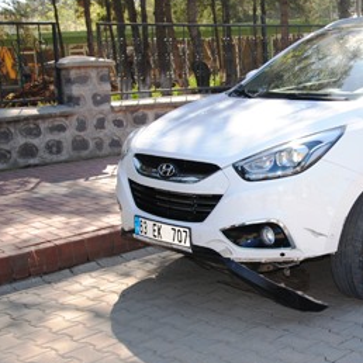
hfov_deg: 27.1
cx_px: 301
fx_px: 733
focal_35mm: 62
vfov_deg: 27.8
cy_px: 193
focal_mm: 25
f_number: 4.5
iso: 100
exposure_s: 1/200
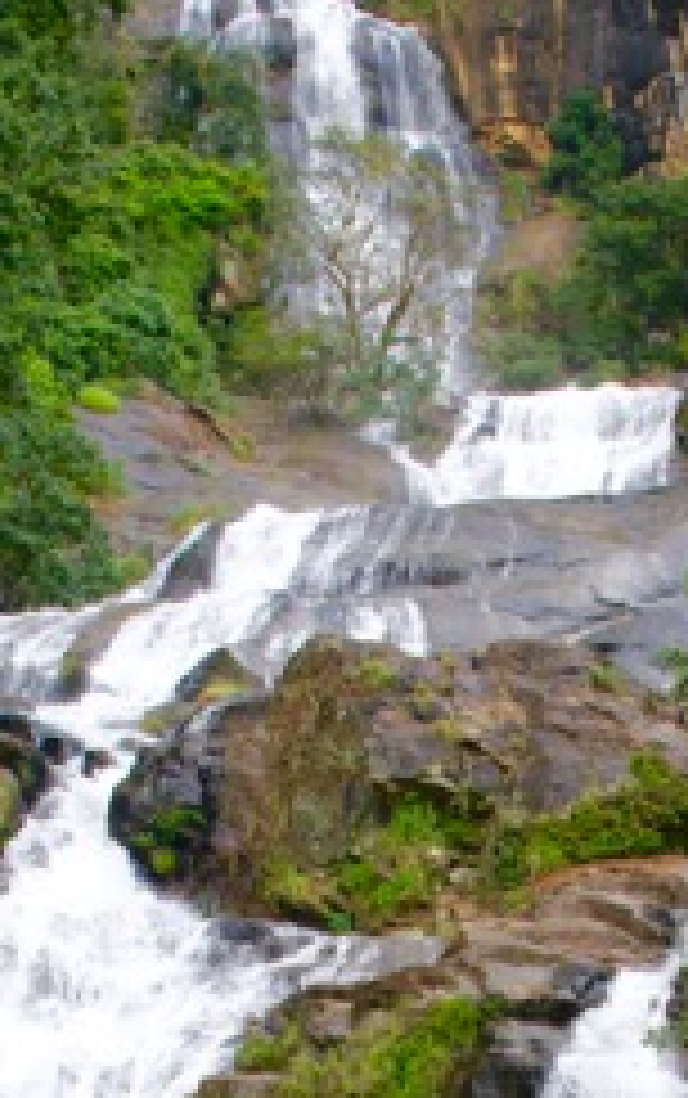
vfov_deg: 21.8
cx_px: 519
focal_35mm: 90
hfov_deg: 14.5
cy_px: 1206
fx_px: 2694
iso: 100
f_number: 6.3
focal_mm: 24
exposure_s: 1/60
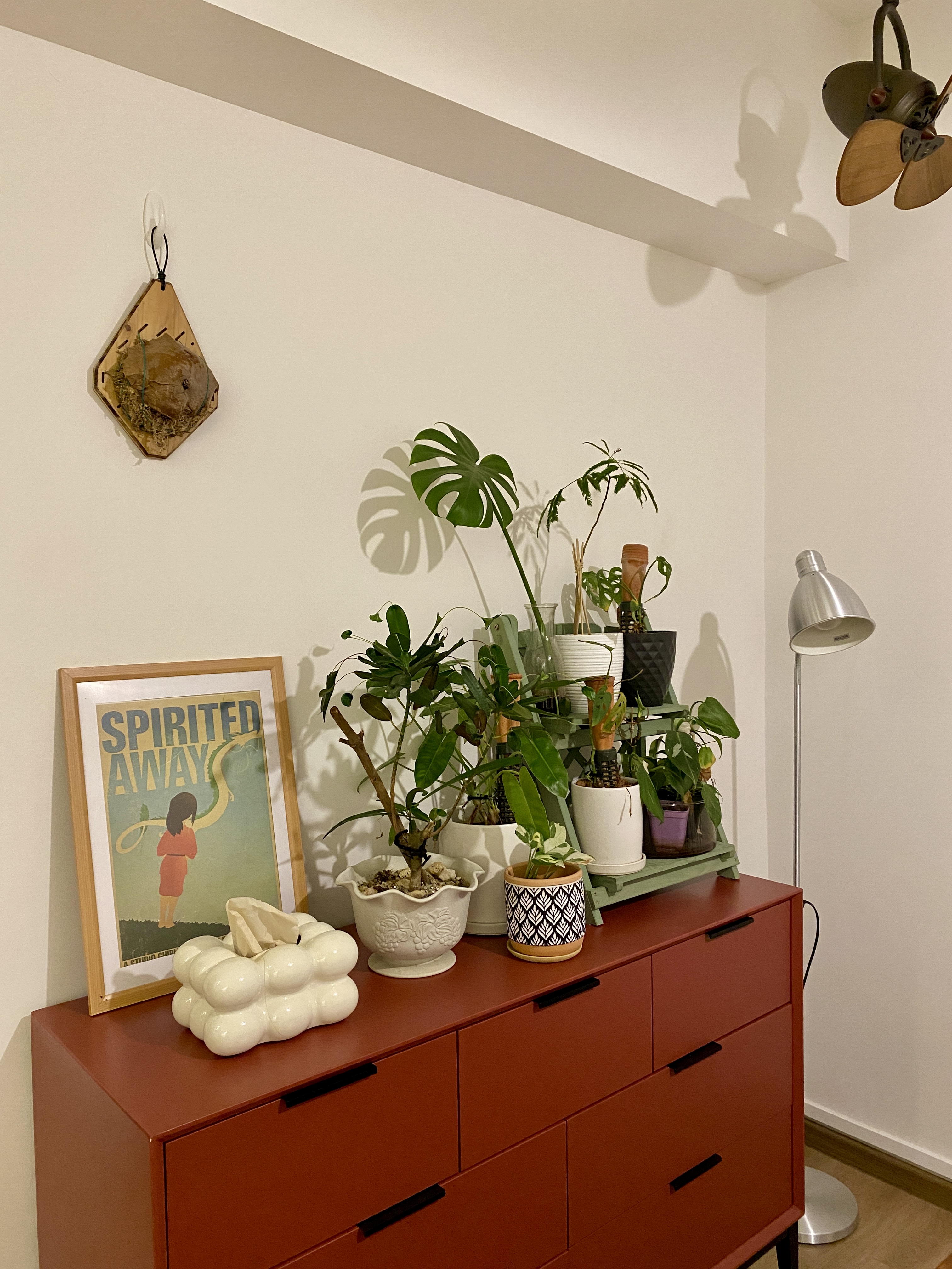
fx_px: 953
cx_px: 476
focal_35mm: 26
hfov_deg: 53.1
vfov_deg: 67.3
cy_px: 634
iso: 400
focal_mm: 4.25
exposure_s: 1/50
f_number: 1.8
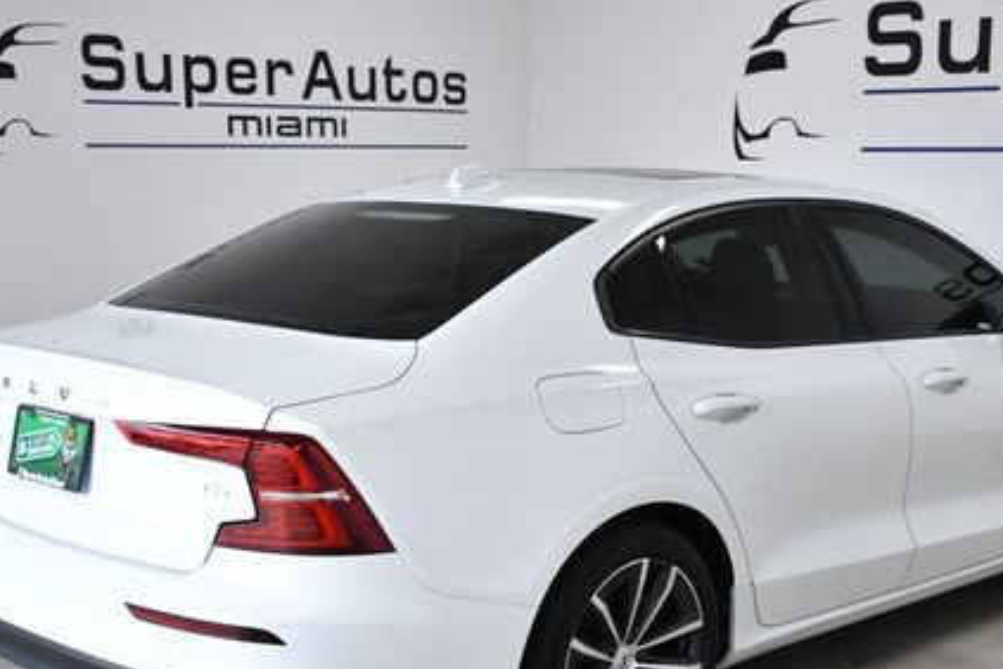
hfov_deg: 33.9
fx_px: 1644
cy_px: 446
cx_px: 564
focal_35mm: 59
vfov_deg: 22.9
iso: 2500
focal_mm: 26
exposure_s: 1/400
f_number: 11
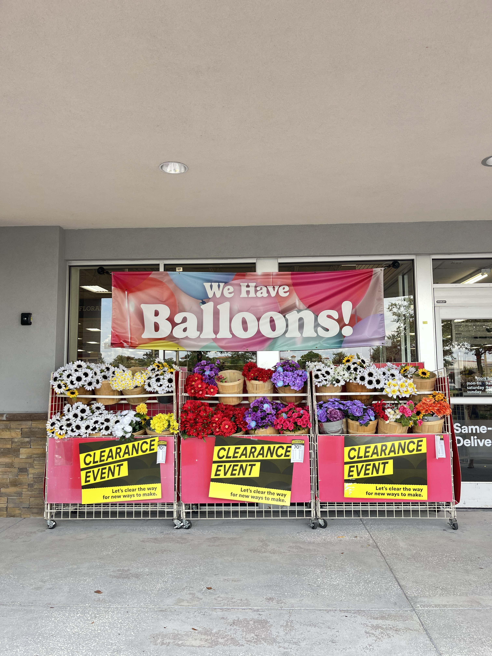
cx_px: 246
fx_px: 493
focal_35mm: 26
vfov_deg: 67.3
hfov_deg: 53.1
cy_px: 328
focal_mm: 5.1
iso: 50
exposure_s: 1/237
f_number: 1.6
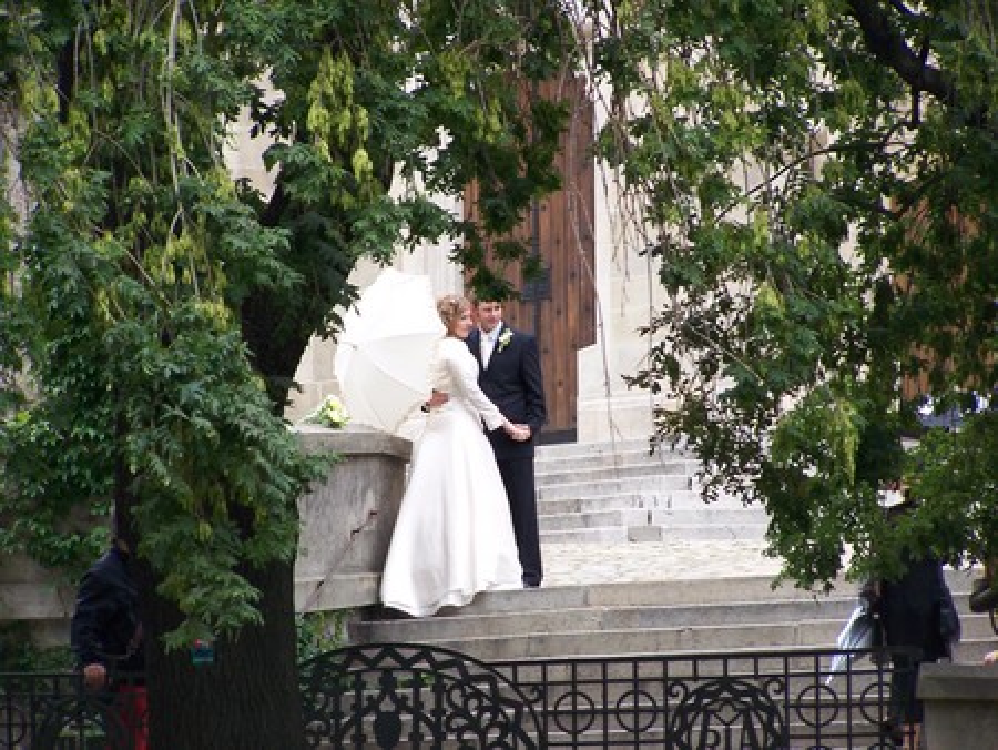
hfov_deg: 8.3
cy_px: 375
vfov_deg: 6.2
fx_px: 6865
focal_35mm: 238
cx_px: 499
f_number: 3.3
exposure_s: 1/125
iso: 140
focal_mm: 39.5
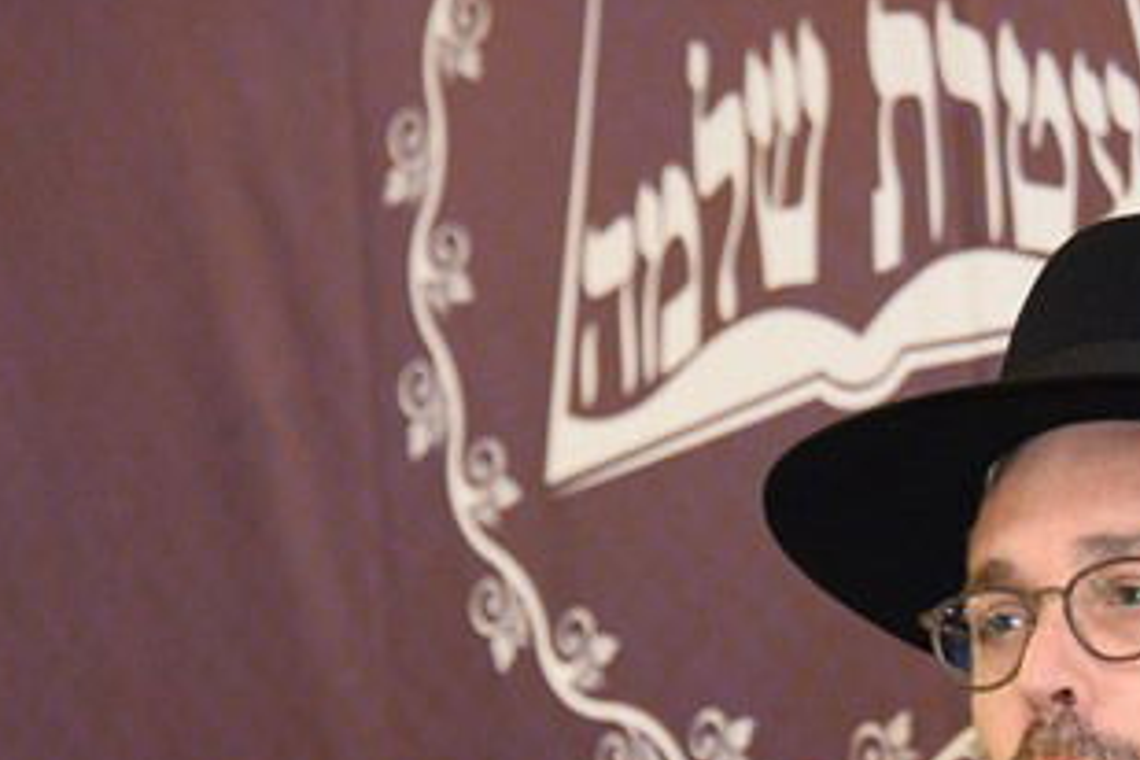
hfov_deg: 7.1
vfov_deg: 4.7
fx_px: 9183
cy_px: 795
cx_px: 1018
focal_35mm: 290
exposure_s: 1/80
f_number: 5.3
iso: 3200
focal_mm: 112
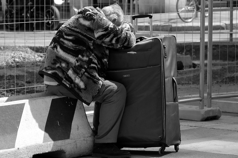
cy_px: 84
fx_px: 707
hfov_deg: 19.1
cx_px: 112
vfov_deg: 12.8
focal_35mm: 107
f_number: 4
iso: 800
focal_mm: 55
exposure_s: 1/3500
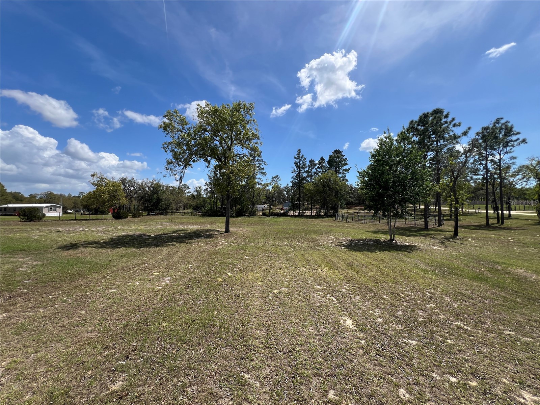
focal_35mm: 13
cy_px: 202
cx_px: 270
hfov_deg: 106.2
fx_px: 203
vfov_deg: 89.9
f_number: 1.8
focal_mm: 1.57
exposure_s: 1/1672
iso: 32
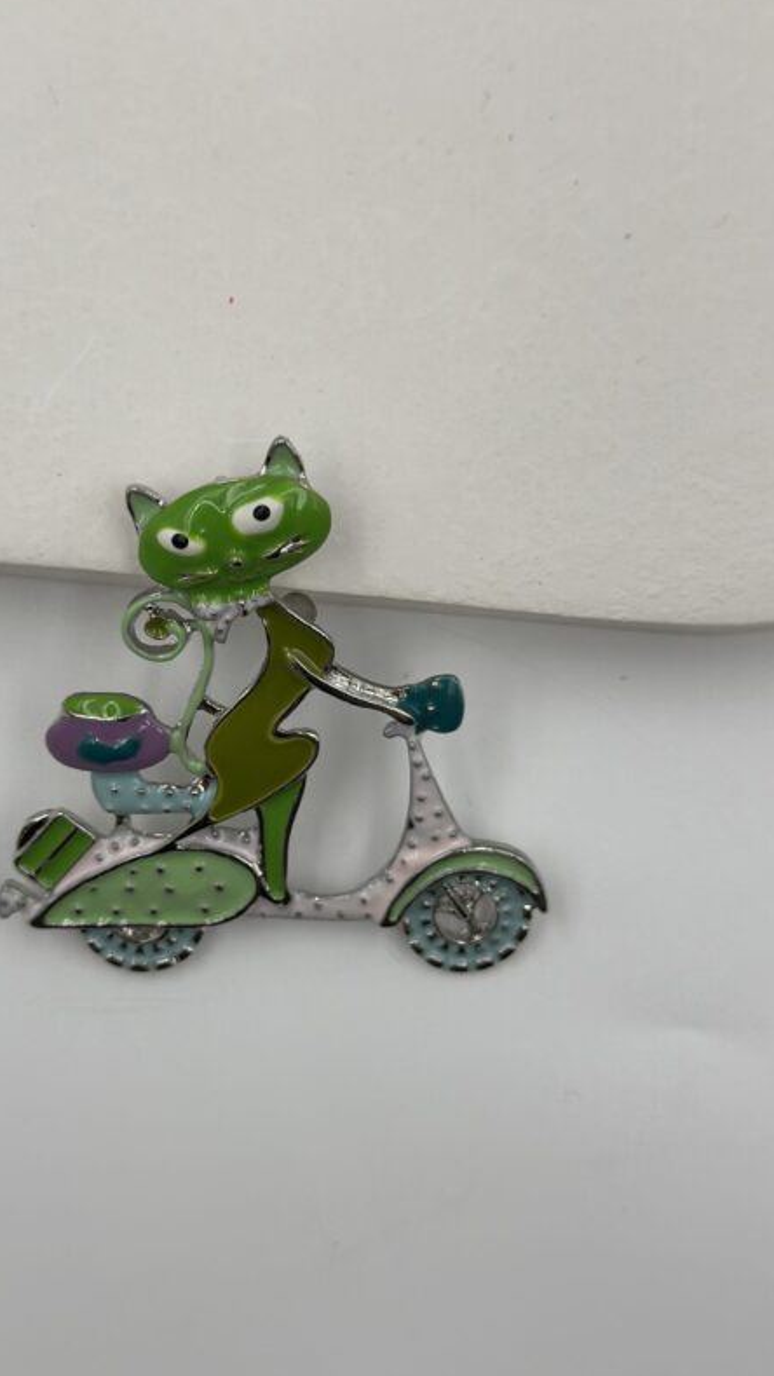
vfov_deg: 39.2
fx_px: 1933
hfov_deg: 22.6
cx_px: 295
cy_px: 685
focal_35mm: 53
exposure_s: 1/2028
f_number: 1.78
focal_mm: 6.86
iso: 80
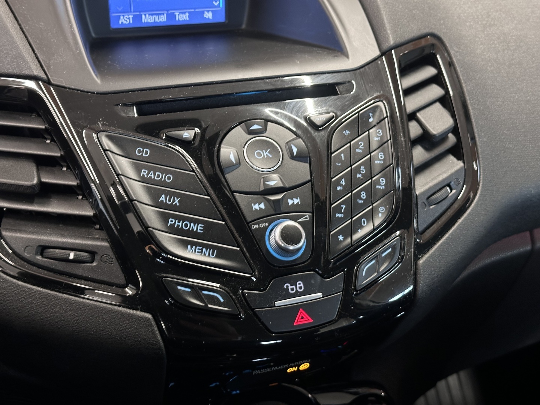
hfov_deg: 39.7
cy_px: 202
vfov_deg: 30.3
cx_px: 270
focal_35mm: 48
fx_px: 749
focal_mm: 6.86
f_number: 1.78
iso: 320
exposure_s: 1/33
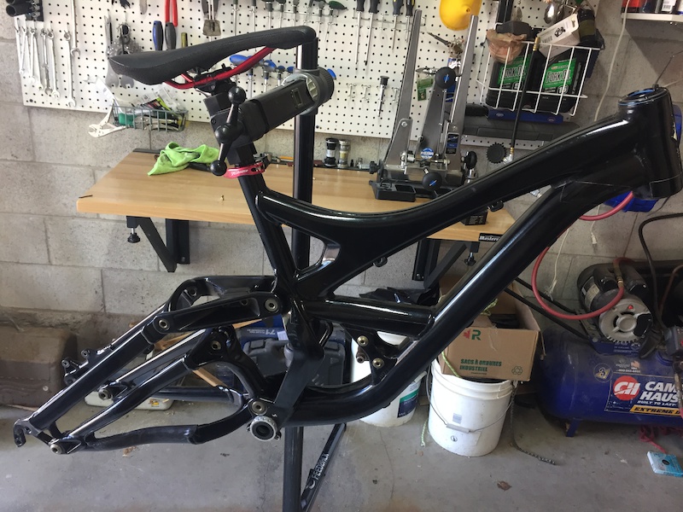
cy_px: 256
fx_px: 572
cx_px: 342
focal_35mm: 29
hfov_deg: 61.7
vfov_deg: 48.2
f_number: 2.2
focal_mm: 4.15
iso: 80
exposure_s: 1/30
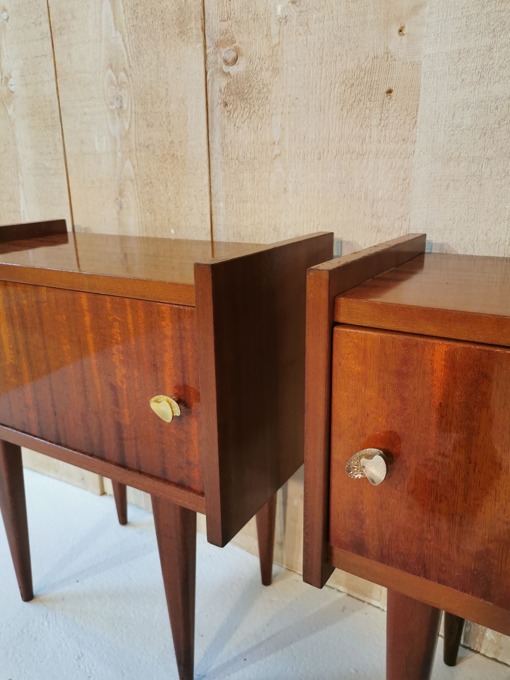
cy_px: 340
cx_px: 255
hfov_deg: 51.4
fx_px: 530
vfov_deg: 65.3
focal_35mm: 27
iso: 200
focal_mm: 5.58
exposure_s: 1/100
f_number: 1.8
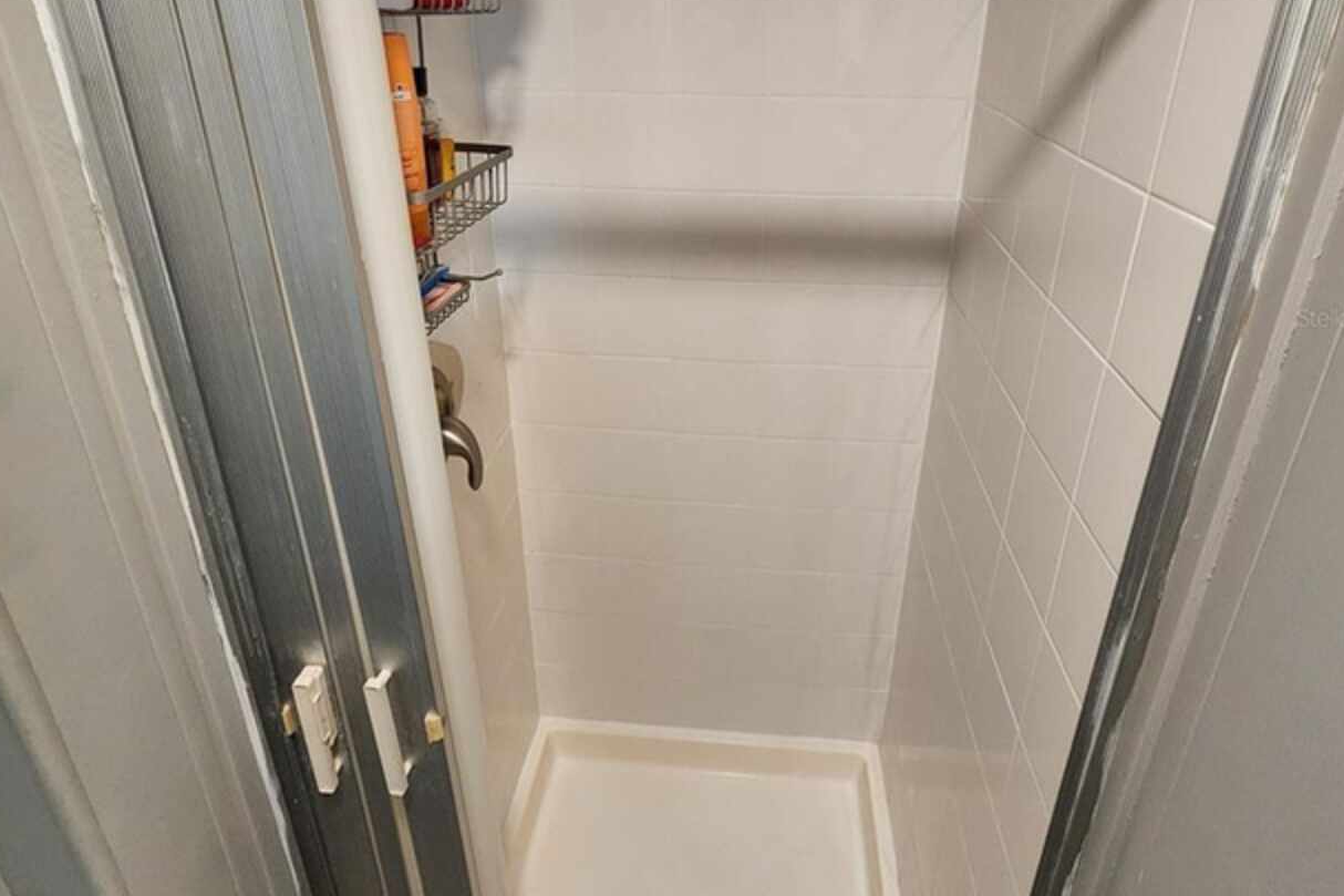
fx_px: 709
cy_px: 317
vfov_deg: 63.3
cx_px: 700
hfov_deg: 86.9
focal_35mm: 19
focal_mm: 2.2
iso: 400
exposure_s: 1/60
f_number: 2.2
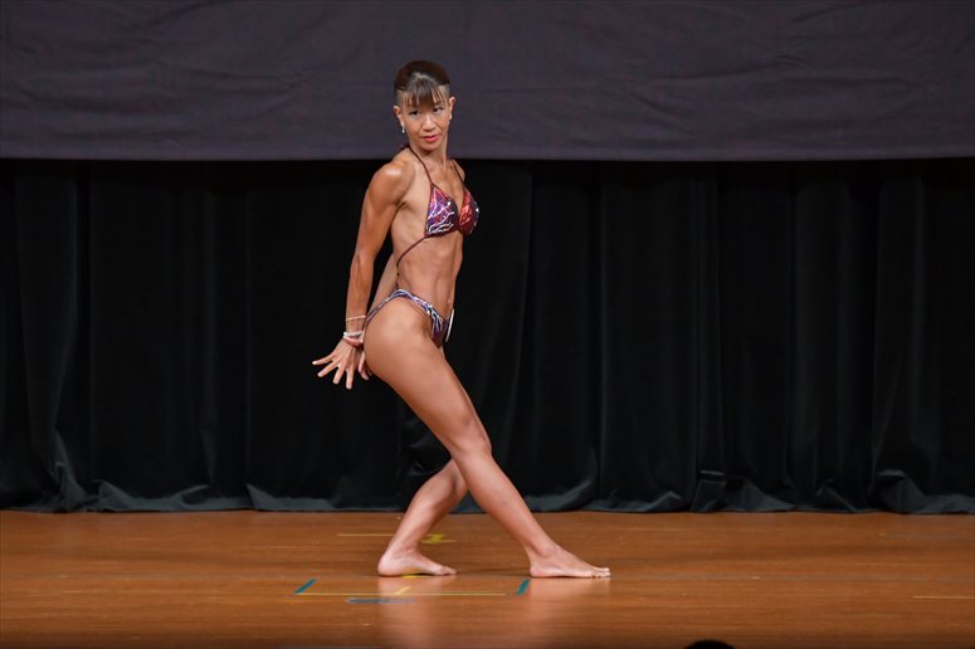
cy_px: 324
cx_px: 488
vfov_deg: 4.4
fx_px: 8527
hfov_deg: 6.5
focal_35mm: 315
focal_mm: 210
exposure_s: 1/400
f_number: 5.6
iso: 4000
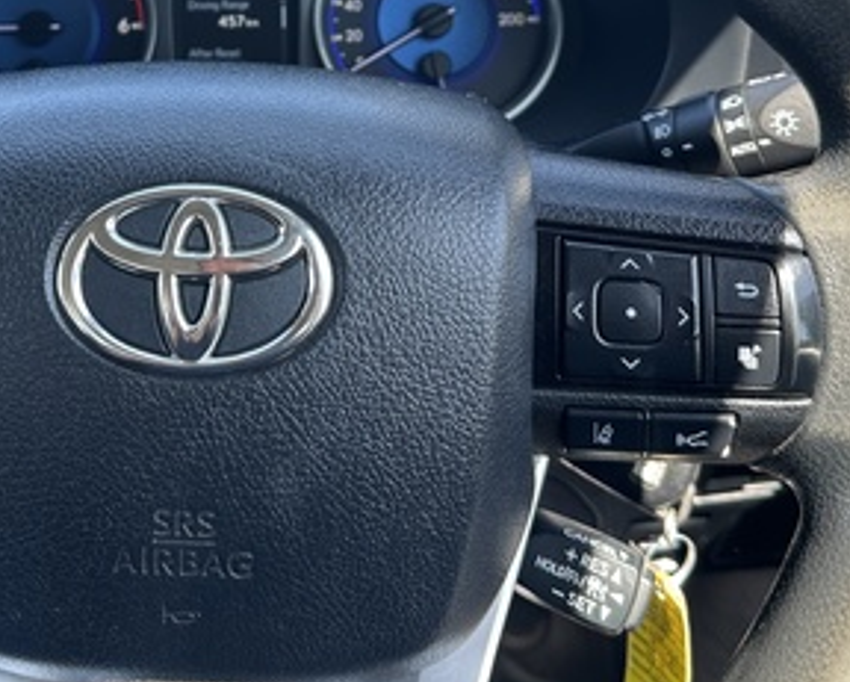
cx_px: 266
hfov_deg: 35.5
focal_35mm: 52
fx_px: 1309
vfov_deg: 27.8
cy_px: 35
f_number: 1.78
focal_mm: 6.86
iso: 64
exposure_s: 1/162
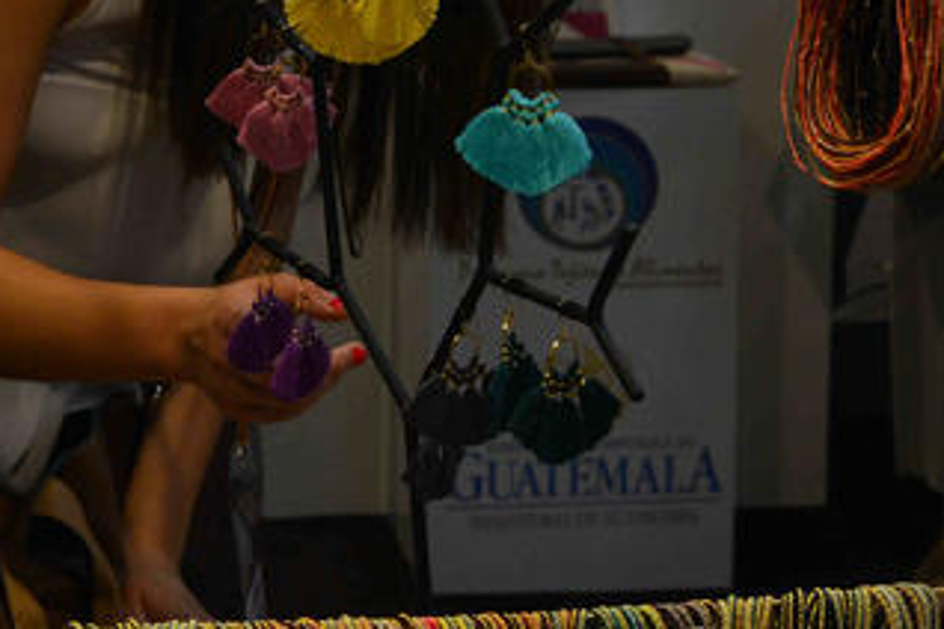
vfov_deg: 5.5
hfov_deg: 8.2
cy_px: 236
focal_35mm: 251
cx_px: 579
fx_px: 6581
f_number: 8
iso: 800
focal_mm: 85
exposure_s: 1/45
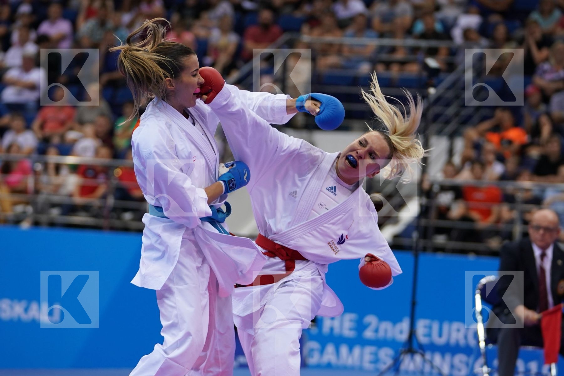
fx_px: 3055
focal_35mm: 195
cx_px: 282
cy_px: 188
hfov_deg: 10.5
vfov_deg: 7.0
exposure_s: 1/800
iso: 1000
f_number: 2.8
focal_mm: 130
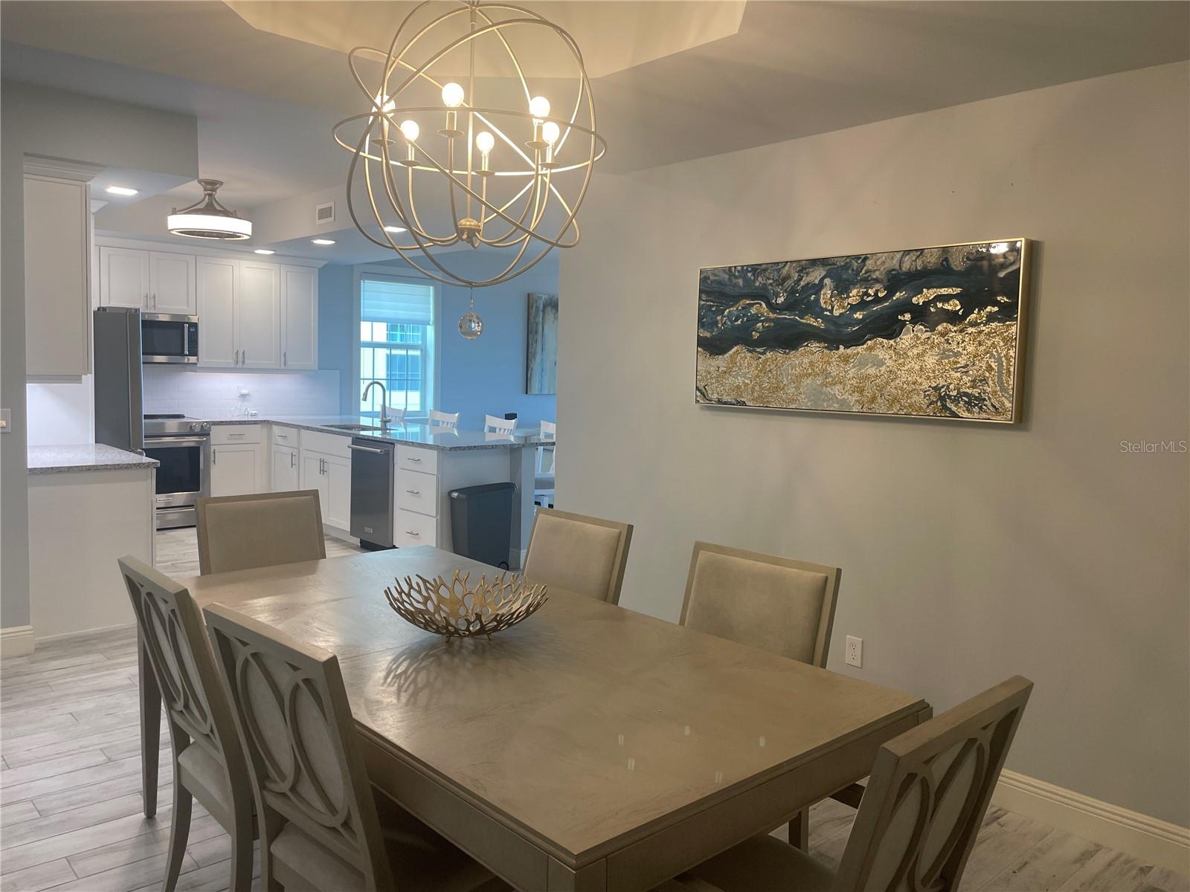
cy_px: 446
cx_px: 595
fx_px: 894
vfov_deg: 53.1
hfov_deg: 67.3
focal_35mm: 26
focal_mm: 4.2
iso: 64
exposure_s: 1/60
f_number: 1.6
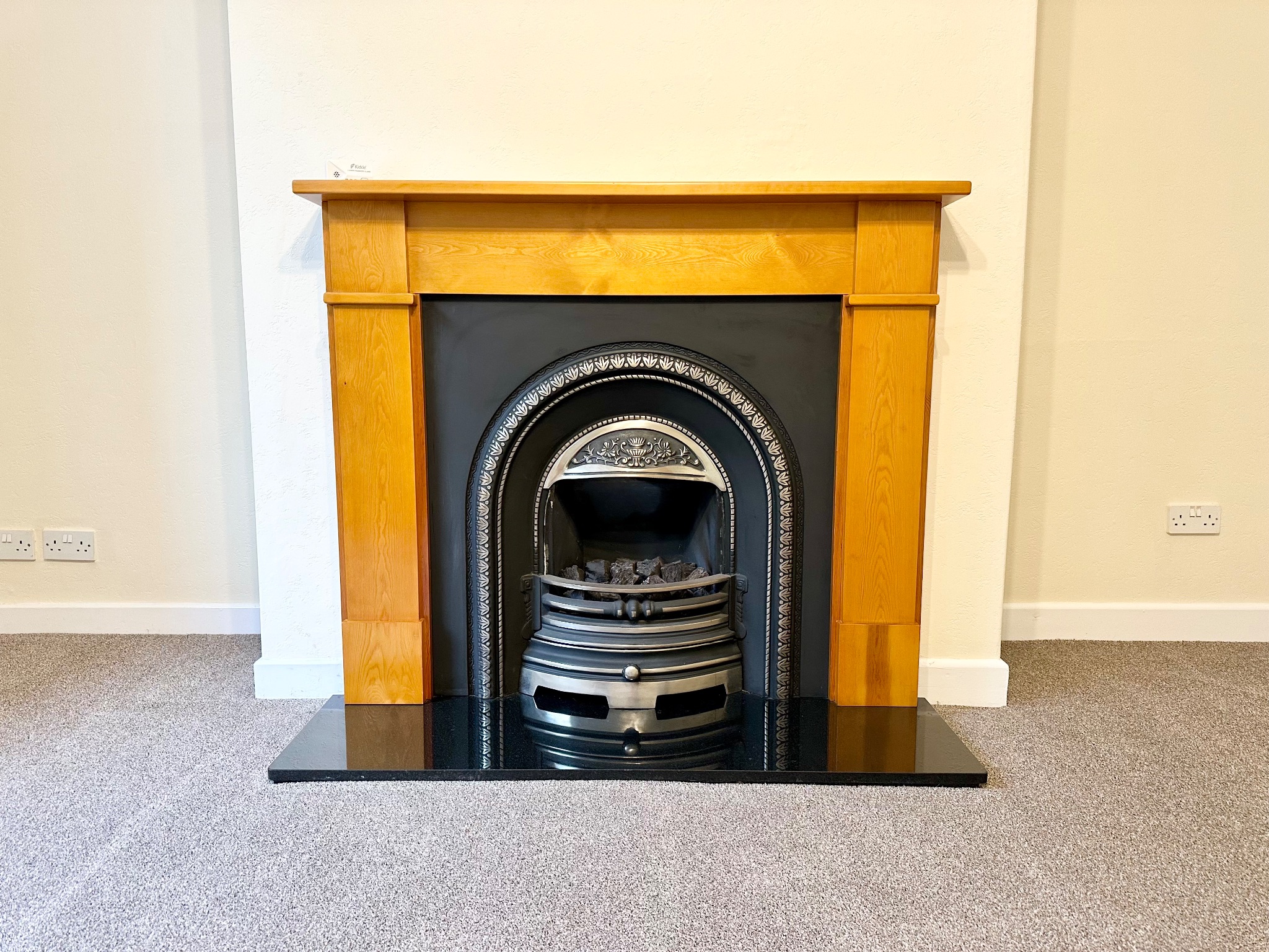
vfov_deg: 56.8
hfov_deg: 71.6
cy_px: 476
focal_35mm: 24
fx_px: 880
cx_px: 634
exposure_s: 1/50
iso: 160
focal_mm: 6.86
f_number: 1.78
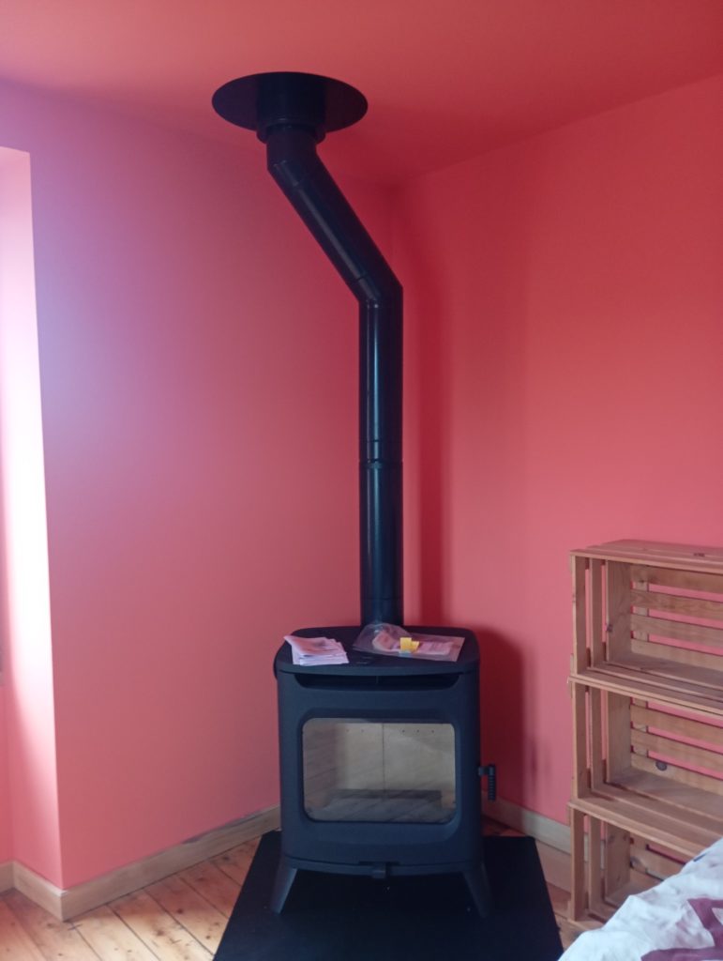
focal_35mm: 28
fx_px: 778
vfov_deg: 63.4
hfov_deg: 49.9
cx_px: 362
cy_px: 480
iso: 1805
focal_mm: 4.22
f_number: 1.8
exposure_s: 1/25
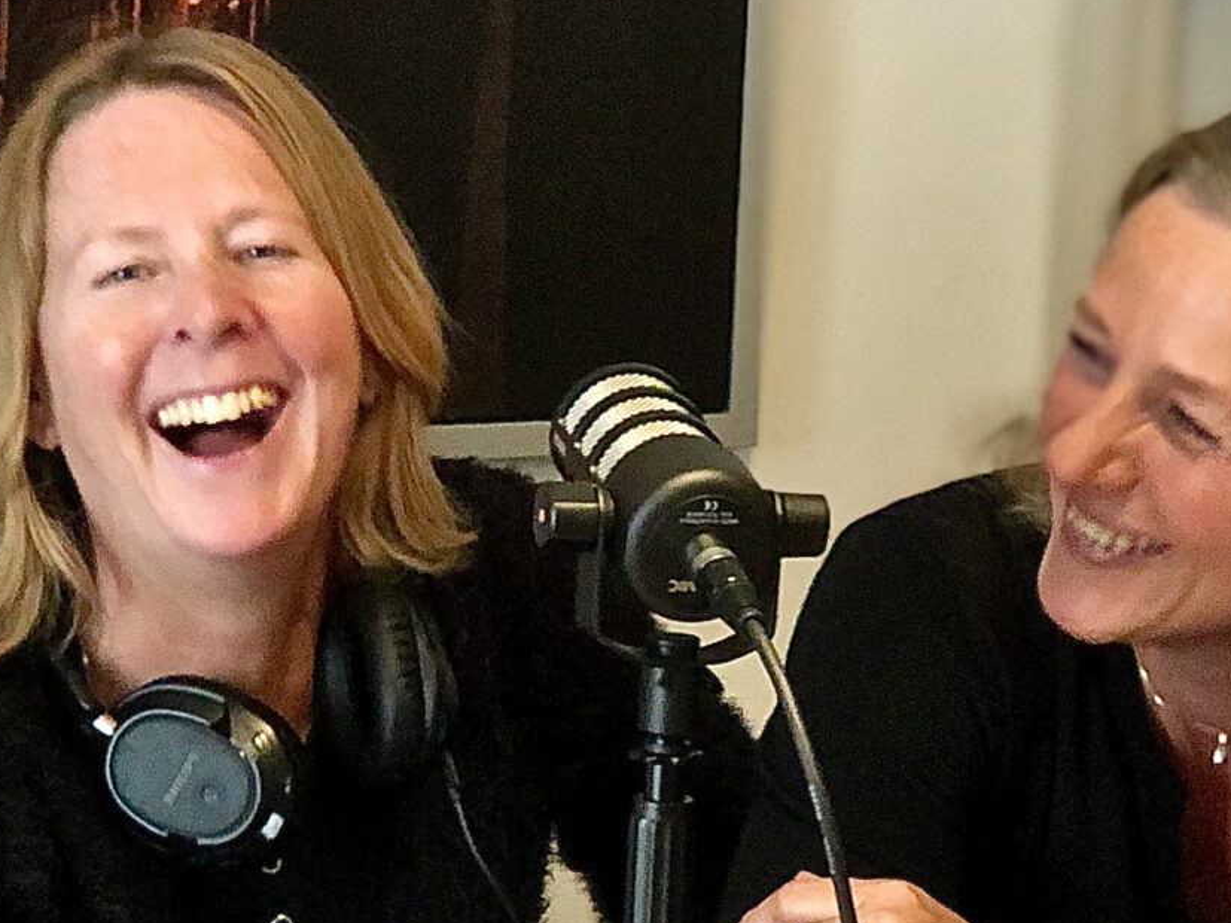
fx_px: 5725
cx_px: 907
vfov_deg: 9.2
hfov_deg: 12.2
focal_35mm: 161
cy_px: 682
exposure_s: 1/20
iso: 160
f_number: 2.4
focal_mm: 6
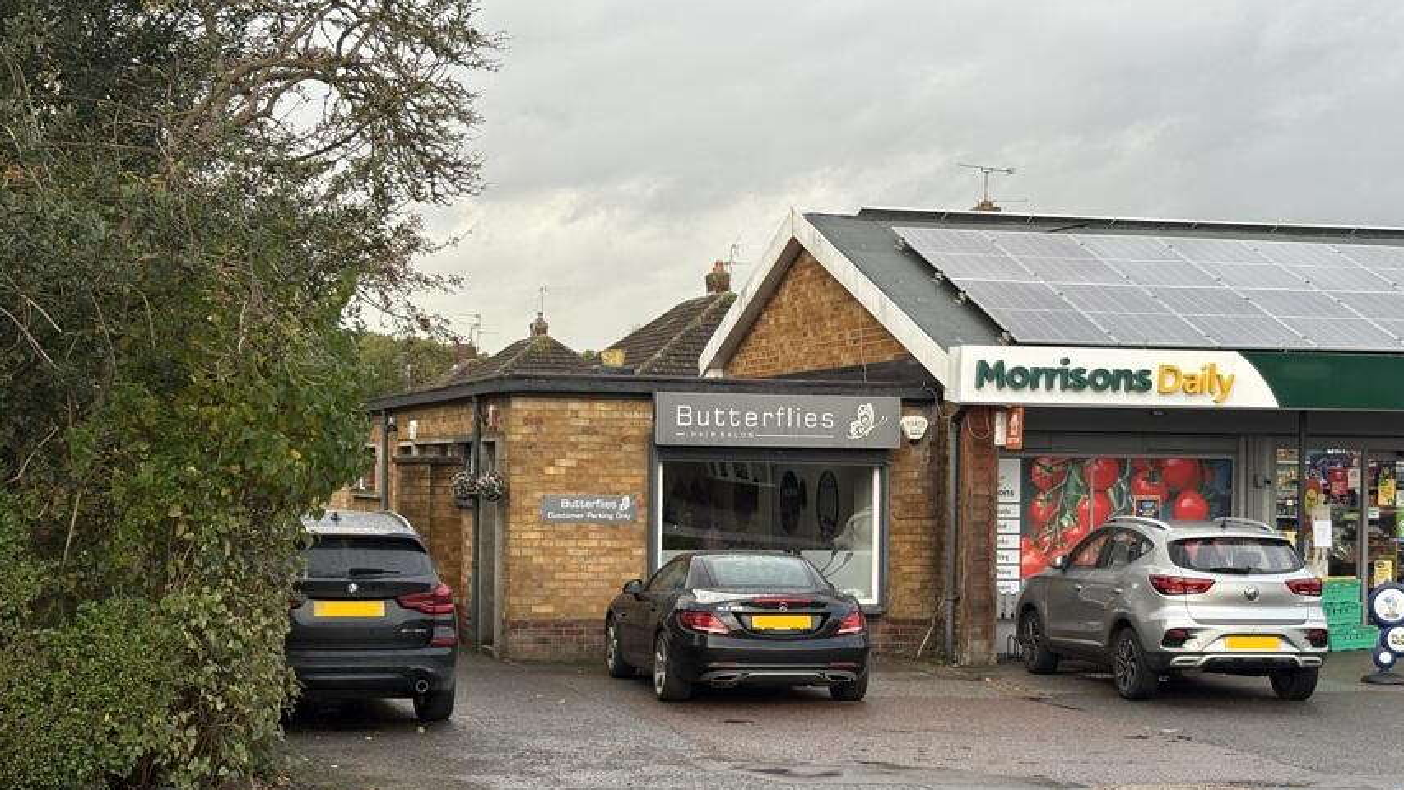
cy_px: 520
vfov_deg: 17.7
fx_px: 2532
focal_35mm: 68
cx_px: 762
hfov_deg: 31.0
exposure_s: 1/286
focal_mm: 5.96
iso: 40
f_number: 1.6
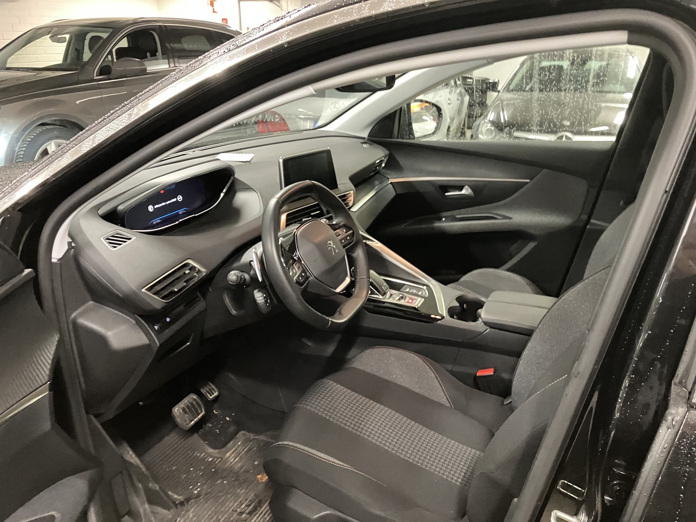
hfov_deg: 63.4
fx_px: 563
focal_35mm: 28
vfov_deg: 49.7
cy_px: 261
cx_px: 348
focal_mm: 3.99
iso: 500
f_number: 1.8
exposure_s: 1/25
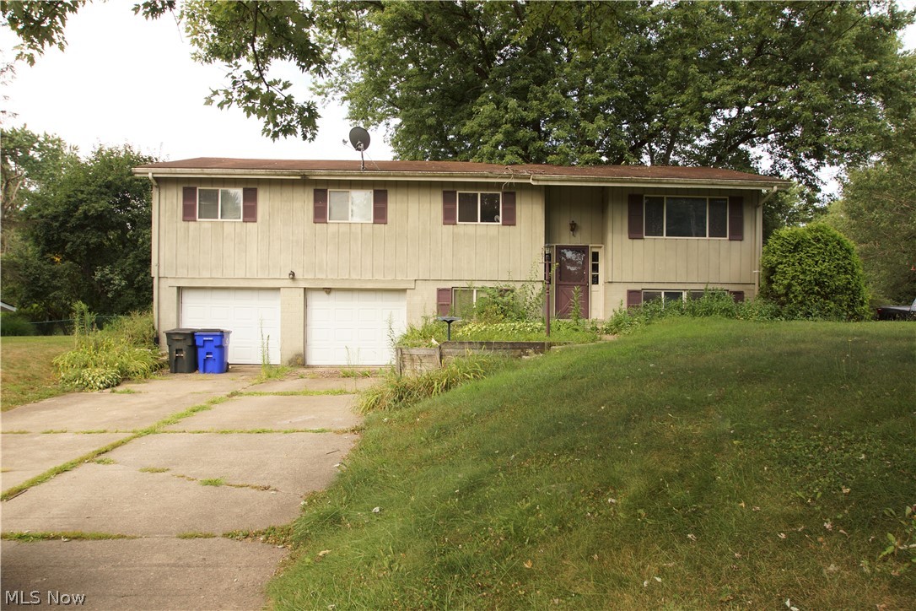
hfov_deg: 73.7
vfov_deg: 53.1
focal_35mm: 24
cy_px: 306
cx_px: 458
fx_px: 611
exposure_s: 1/125
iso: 100
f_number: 5.6
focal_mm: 16
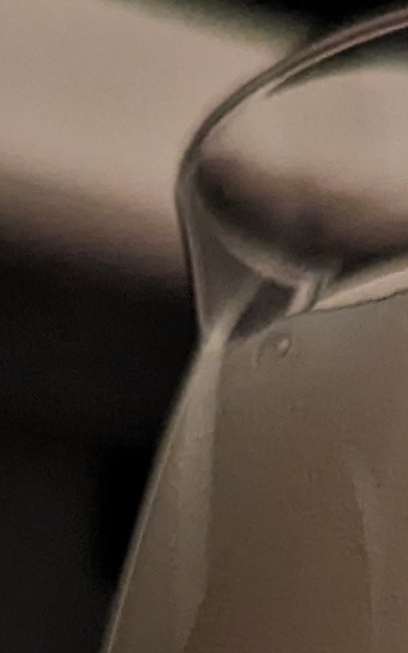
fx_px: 2863
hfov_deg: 8.1
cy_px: 1428
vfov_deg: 11.4
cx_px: 134
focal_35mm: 161
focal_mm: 6.81
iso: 1094
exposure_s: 1/66
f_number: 1.85
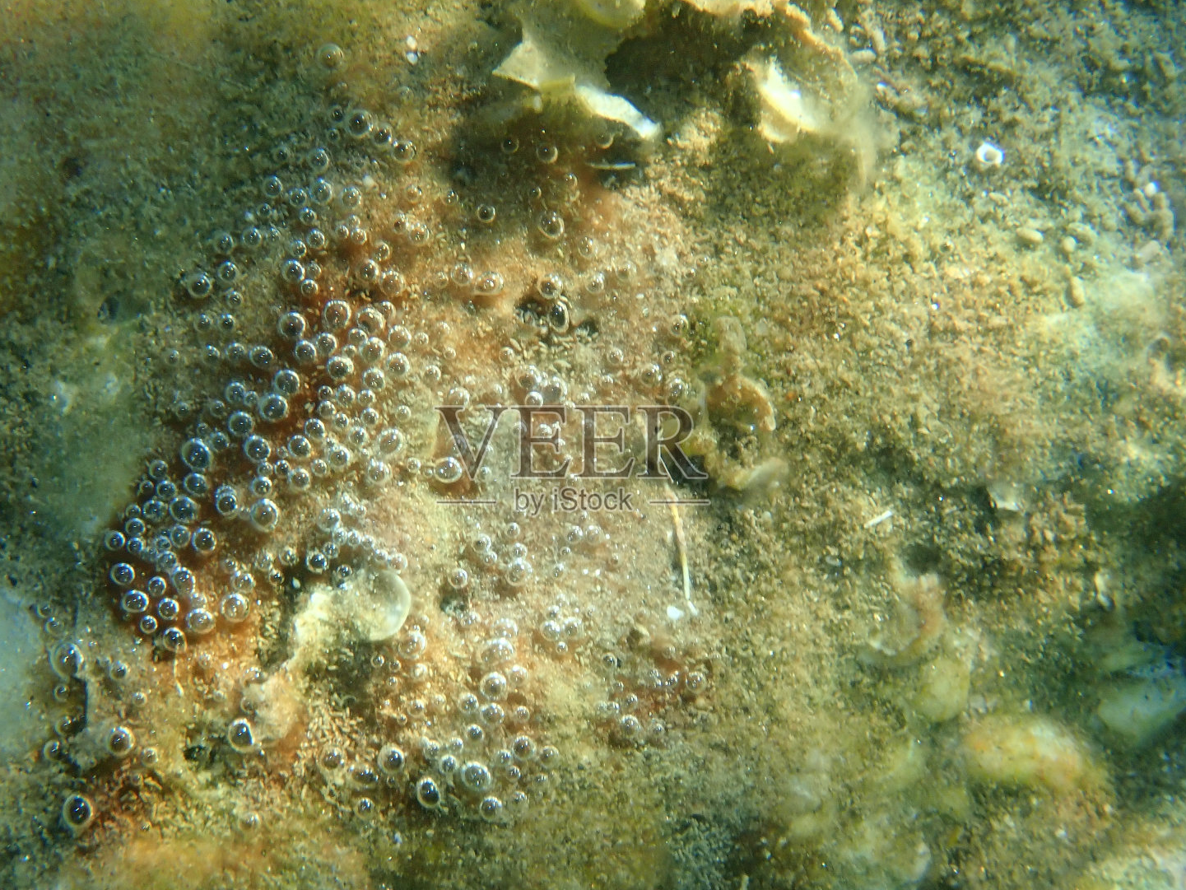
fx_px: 3803
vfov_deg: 13.3
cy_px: 462
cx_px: 572
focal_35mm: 111
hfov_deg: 17.7
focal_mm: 18
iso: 200
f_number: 6.3
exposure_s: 1/250
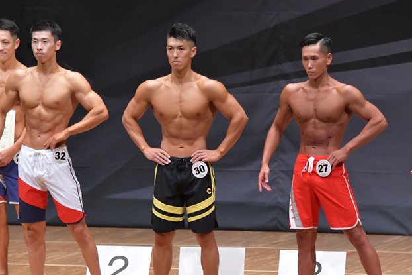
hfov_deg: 6.5
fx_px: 3627
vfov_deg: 4.3
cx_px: 203
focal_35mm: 317
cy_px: 166
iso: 8000
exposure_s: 1/400
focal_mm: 170
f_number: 5.6
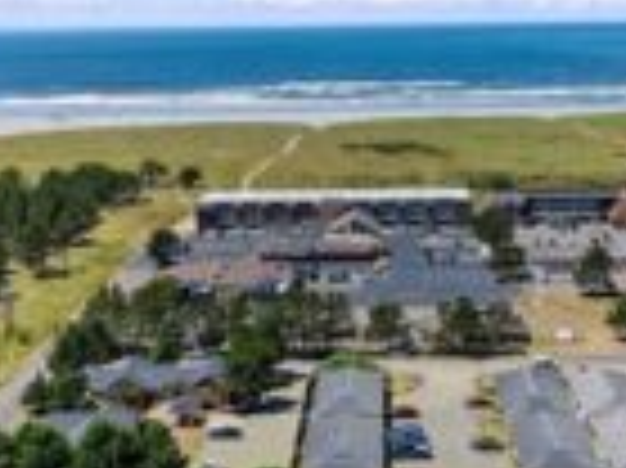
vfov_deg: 21.3
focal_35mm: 69
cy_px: 234
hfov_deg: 28.2
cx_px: 338
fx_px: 1247
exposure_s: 1/1250
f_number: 2.8
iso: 160
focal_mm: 12.29
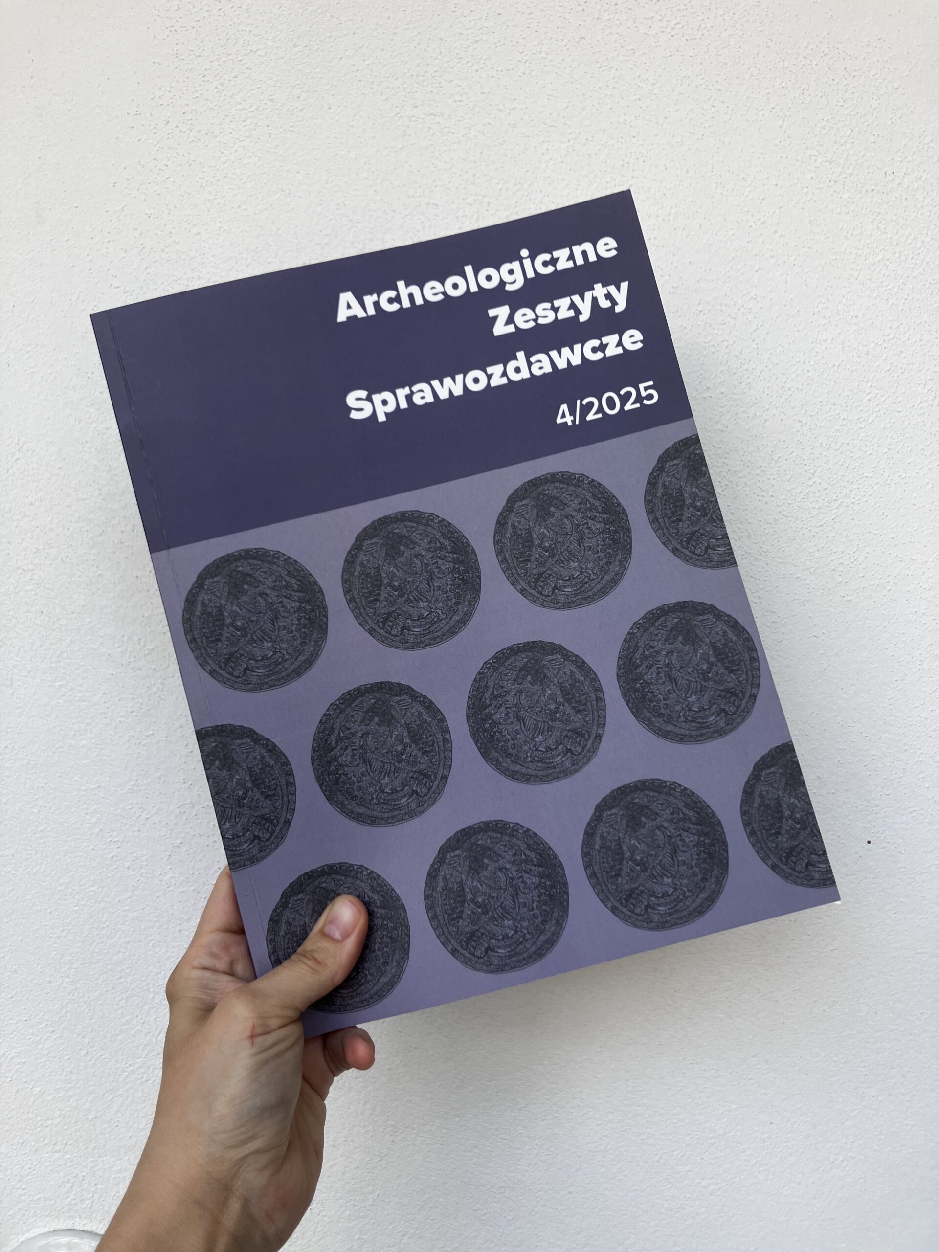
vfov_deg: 63.4
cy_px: 626
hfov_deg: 49.7
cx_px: 470
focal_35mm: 28
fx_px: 1013
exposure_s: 1/121
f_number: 1.8
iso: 40
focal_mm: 3.99
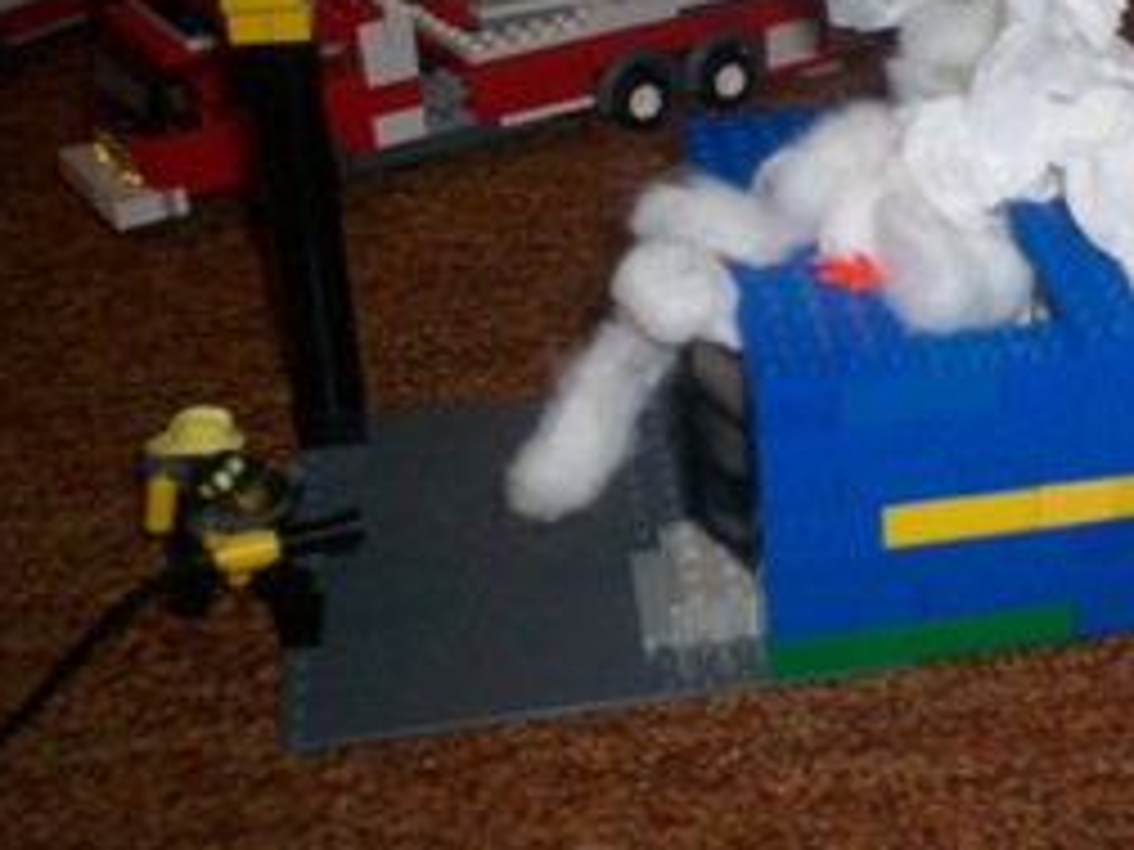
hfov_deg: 29.2
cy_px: 270
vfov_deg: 22.8
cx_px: 994
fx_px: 2097
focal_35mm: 64
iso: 140
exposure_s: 1/60
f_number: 4.5
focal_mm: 6
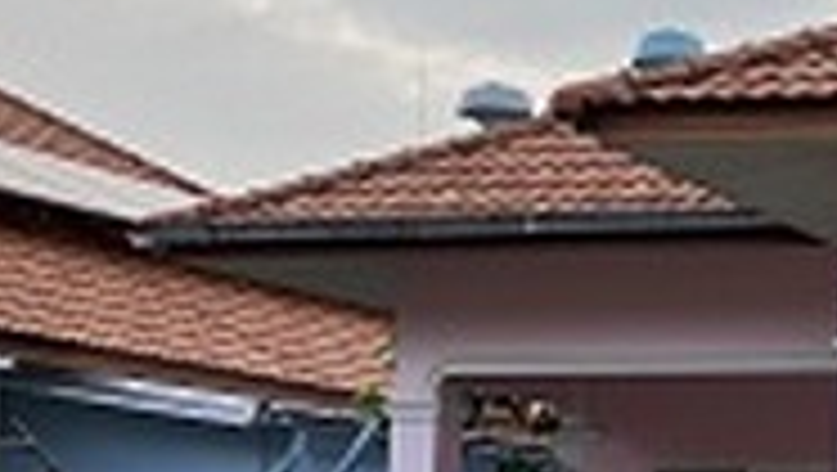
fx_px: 2332
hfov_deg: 17.7
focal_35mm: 105
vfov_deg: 11.5
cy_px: 378
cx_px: 1332
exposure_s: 1/121
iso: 20
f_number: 1.8
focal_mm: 3.99
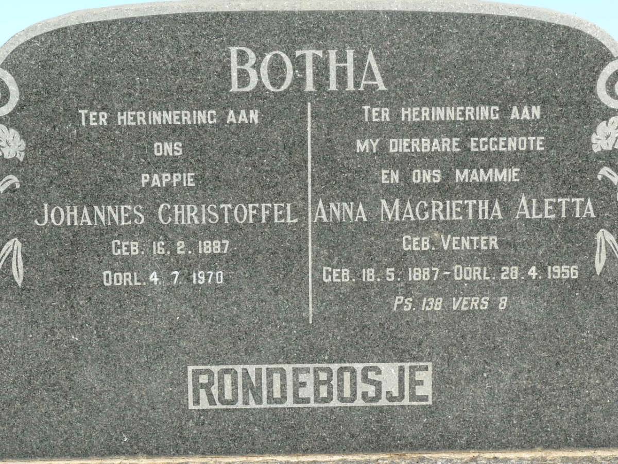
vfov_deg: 14.5
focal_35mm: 102
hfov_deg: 19.3
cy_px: 232
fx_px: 1821
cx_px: 309
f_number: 4.5
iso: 100
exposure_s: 1/400
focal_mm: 16.9
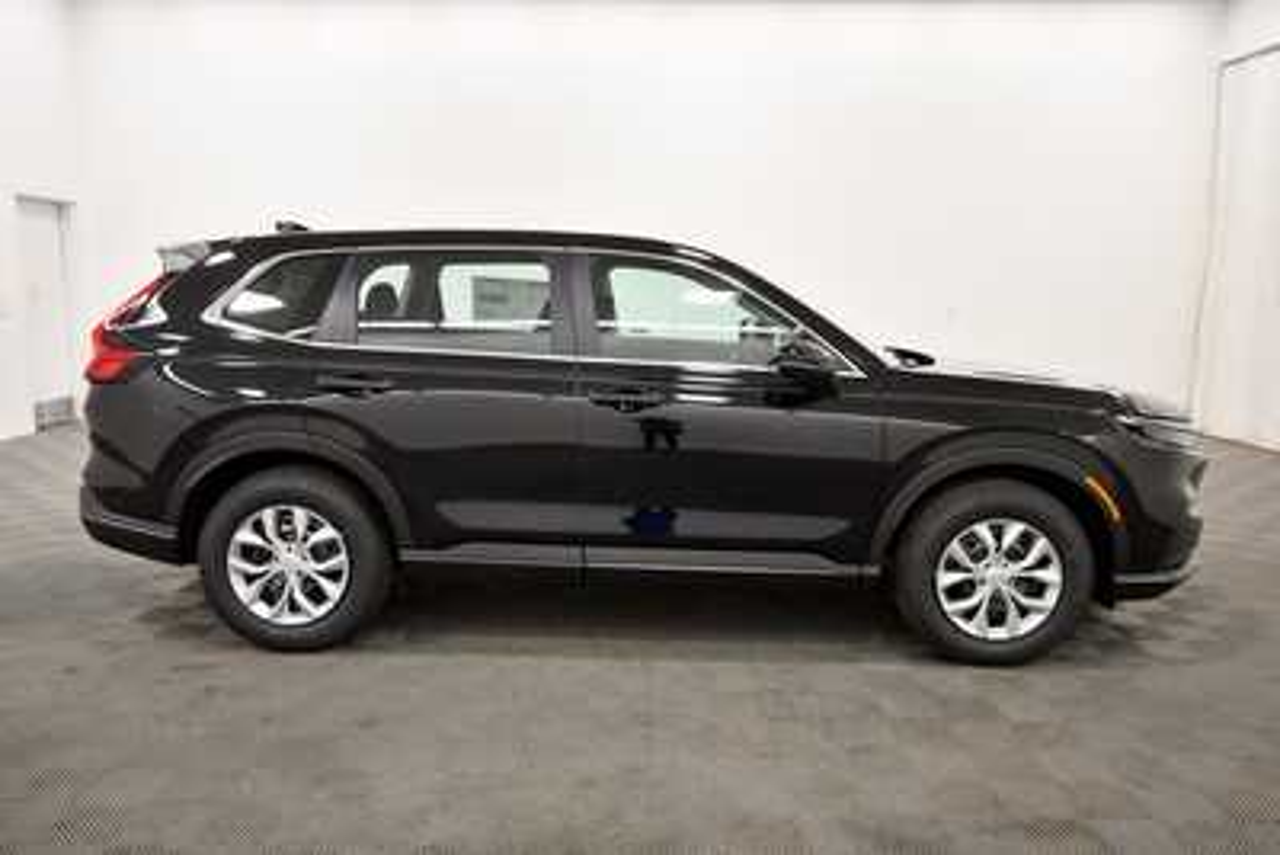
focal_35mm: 27
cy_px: 428
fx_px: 960
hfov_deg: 67.4
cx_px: 640
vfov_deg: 48.0
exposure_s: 1/125
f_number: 5.6
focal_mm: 18
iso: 1100
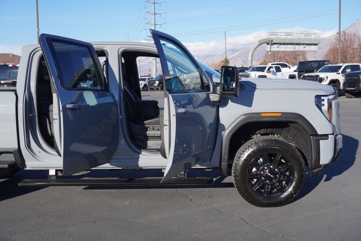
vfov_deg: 34.3
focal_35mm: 39
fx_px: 391
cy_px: 120
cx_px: 180
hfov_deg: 49.5
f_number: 8
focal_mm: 26
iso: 100
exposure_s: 1/200
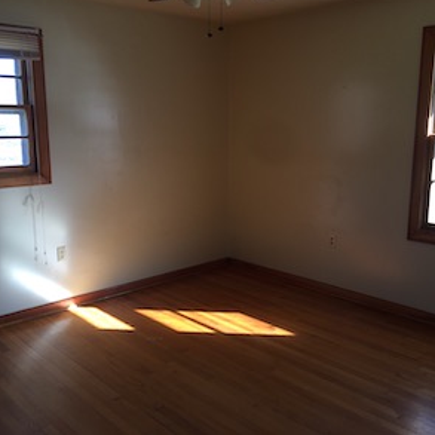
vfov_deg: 47.2
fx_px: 498
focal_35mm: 35
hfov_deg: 47.2
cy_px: 214
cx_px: 212
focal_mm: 4.15
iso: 32
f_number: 2.2
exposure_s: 1/60
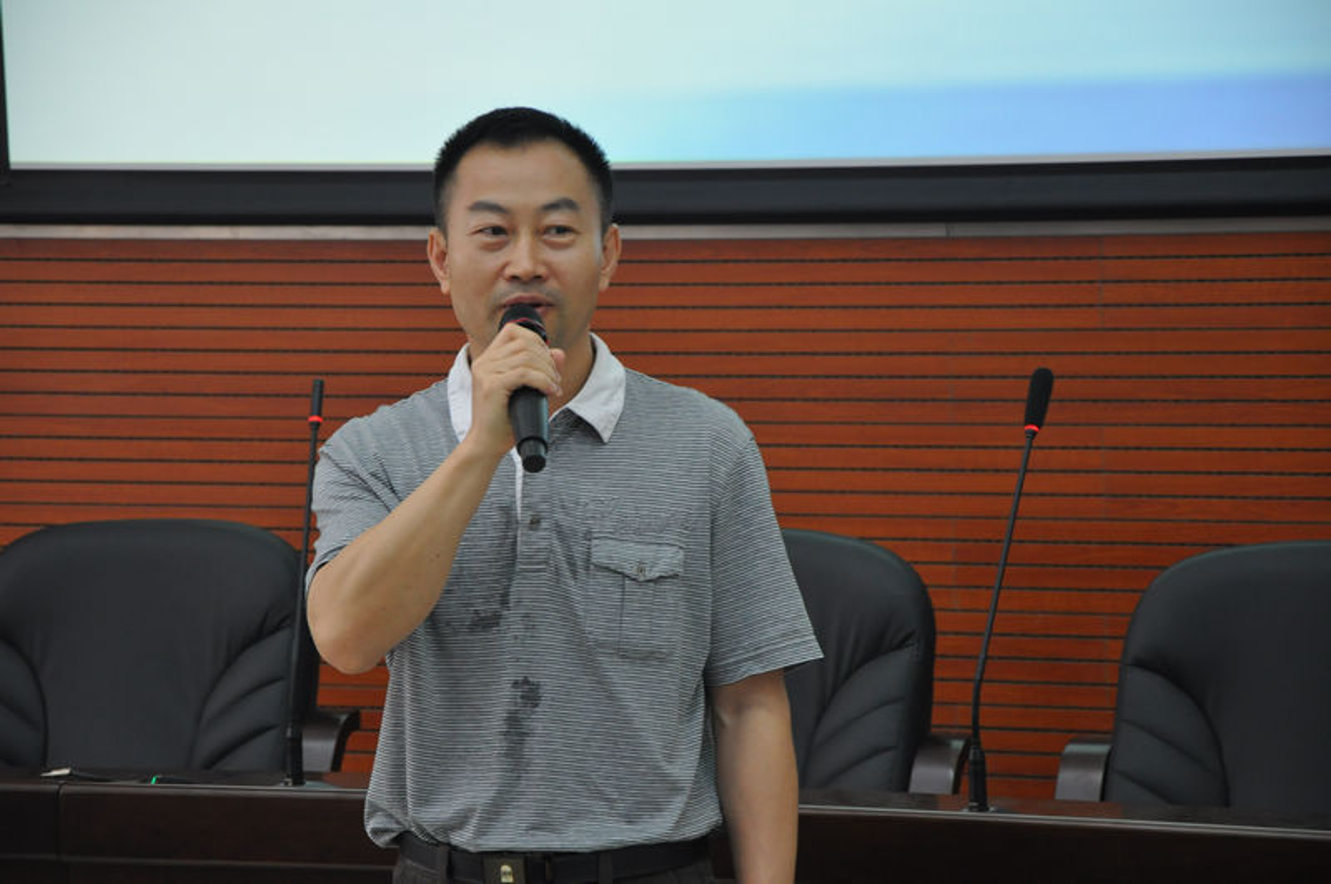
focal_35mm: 158
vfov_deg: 8.7
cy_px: 442
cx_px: 666
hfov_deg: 13.1
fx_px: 5815
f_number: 5.6
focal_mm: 105
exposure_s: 1/40
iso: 800
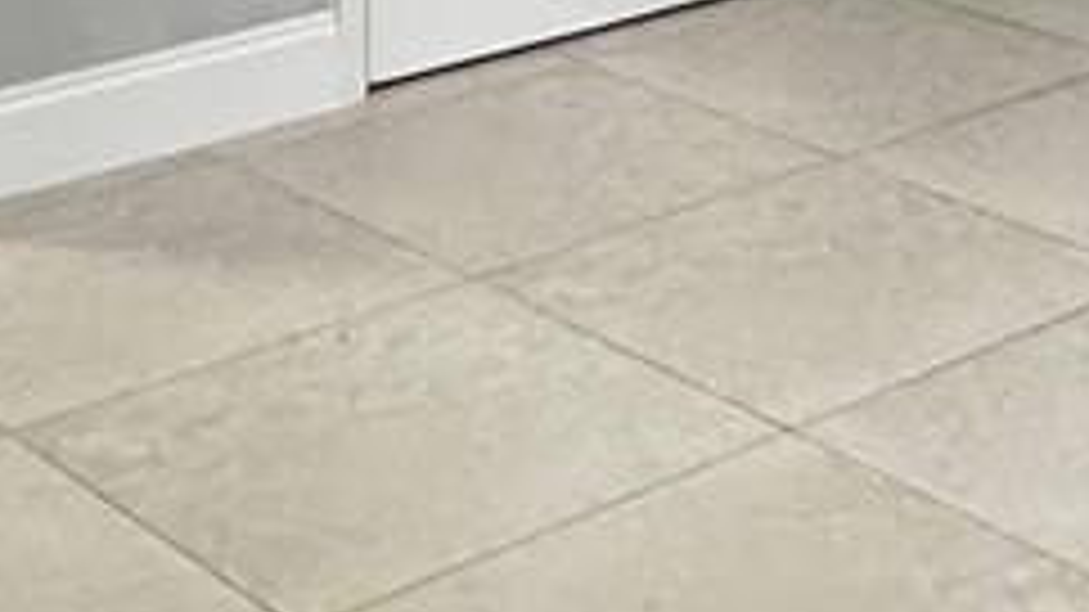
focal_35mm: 101
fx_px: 2916
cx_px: 1040
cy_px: -720
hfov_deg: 20.6
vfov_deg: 10.7
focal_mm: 2.22
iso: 320
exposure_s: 1/60
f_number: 2.2
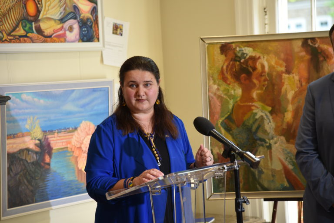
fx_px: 1114
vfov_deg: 11.4
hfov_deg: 17.1
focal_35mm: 120
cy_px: 112
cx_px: 167
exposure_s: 1/60
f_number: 4
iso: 450
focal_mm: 120
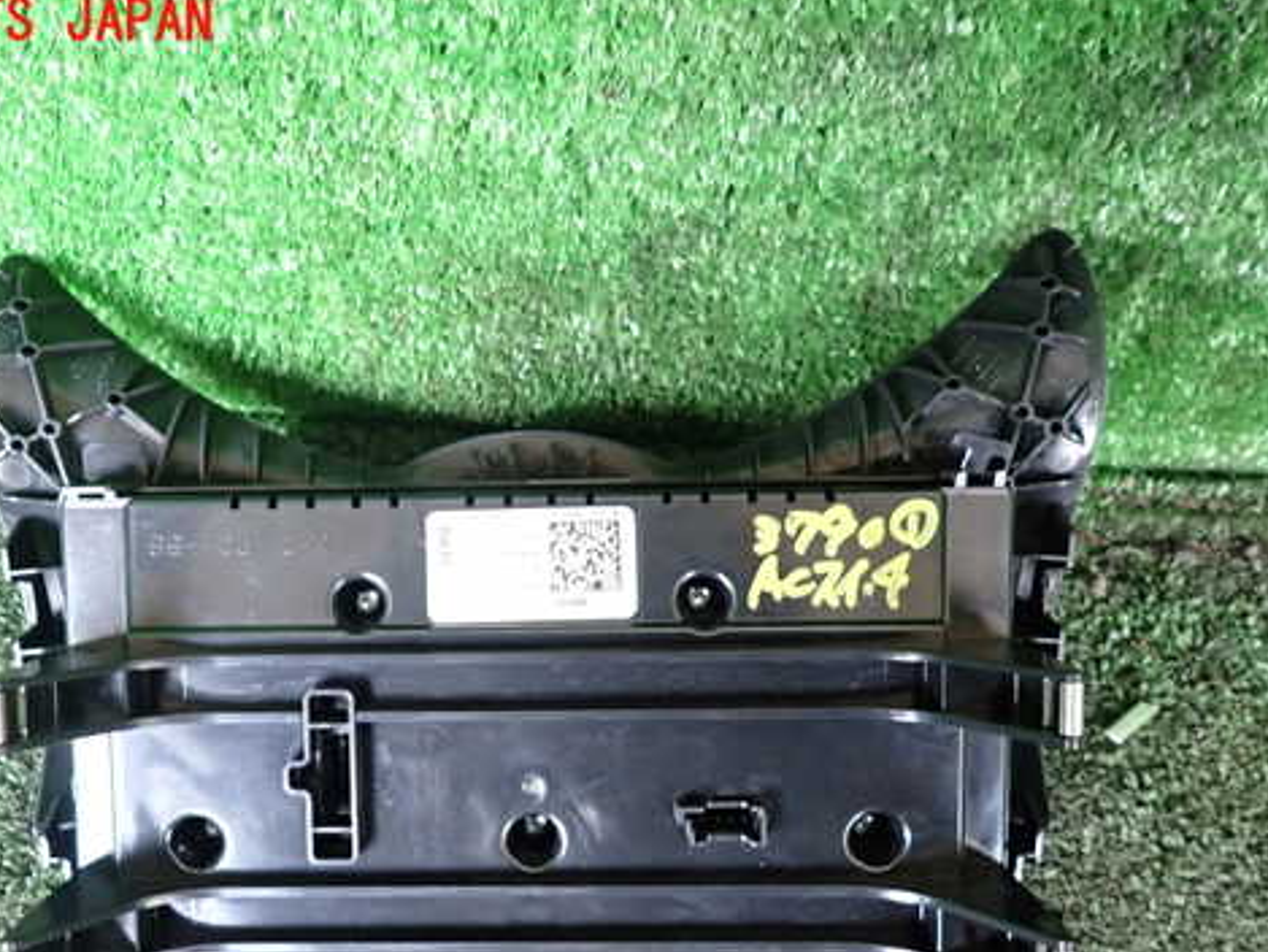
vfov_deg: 43.8
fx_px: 1172
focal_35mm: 32
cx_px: 533
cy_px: 598
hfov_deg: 56.5
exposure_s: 1/30
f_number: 2
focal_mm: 4.5
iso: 400
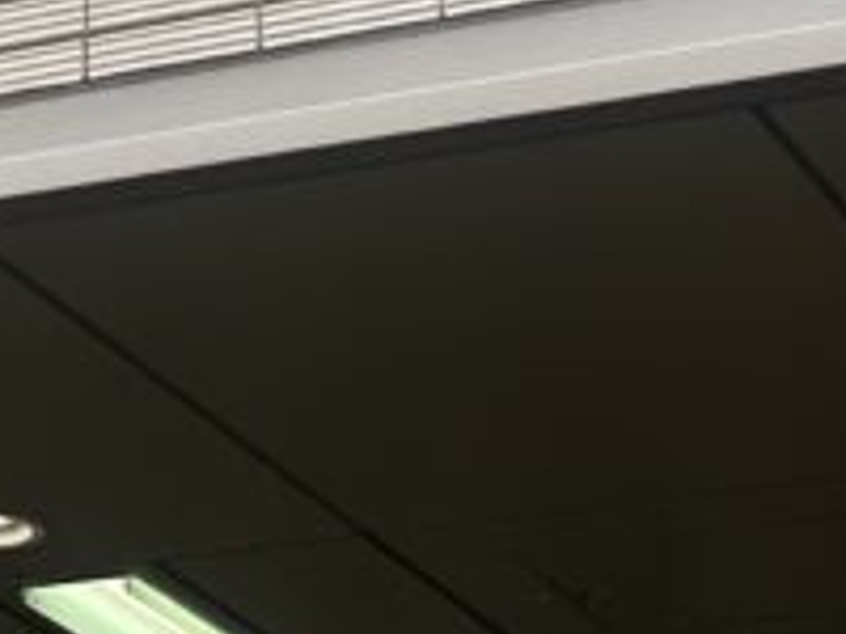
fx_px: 4057
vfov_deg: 8.7
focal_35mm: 166
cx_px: -157
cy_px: -410
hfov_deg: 11.7
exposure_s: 1/404
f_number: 1.6
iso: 50
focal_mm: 5.1
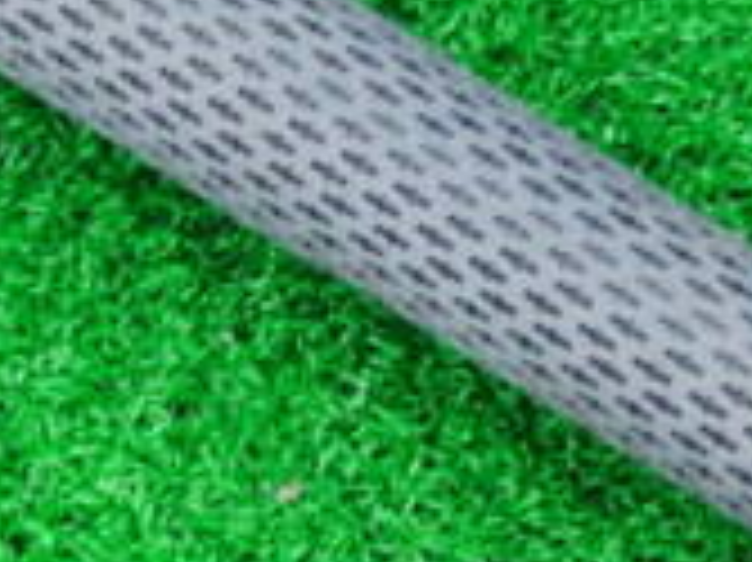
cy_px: 180
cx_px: 455
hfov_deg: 13.9
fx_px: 3083
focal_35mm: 142
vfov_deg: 10.4
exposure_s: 1/20
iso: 400
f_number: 3.6
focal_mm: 6.42
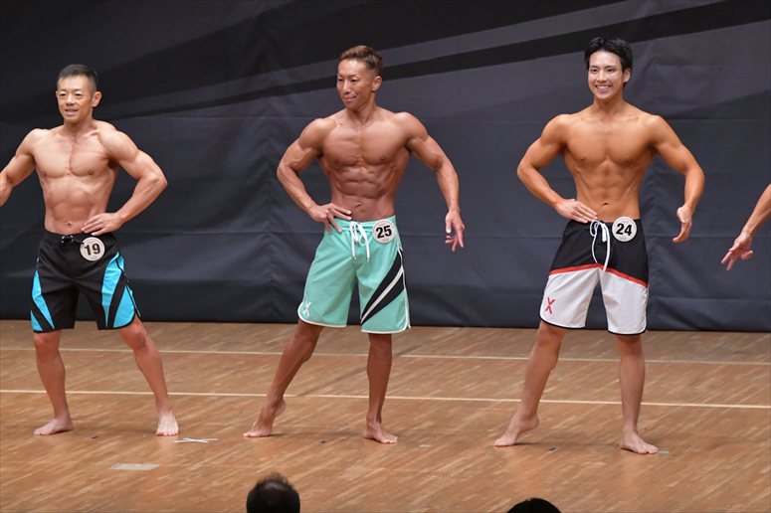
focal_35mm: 255
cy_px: 256
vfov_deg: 5.4
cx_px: 386
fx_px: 5459
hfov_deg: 8.1
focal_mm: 170
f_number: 5.6
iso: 6400
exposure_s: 1/400
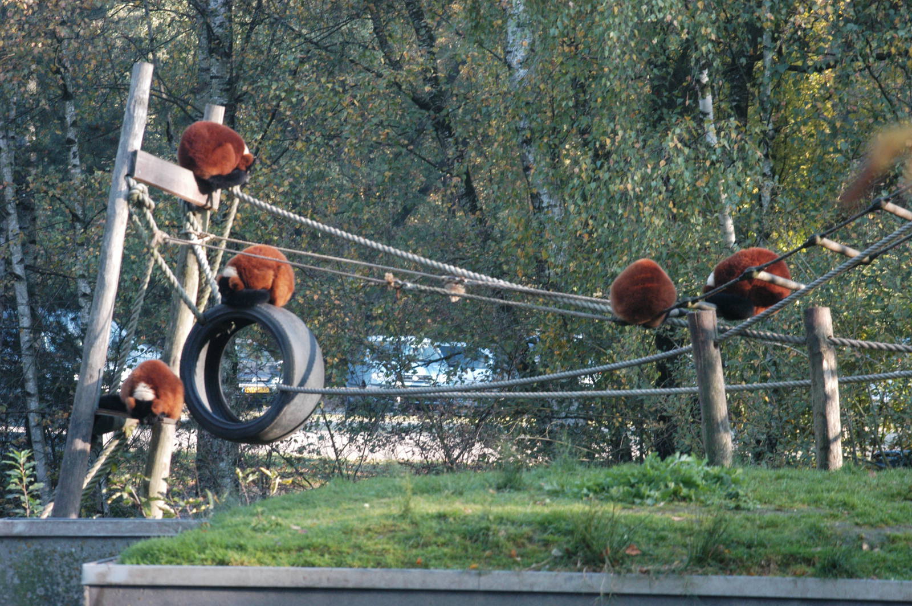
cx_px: 456
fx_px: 5126
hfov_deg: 10.2
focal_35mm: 202
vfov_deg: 6.8
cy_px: 303
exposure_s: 1/60
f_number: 9
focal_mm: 135
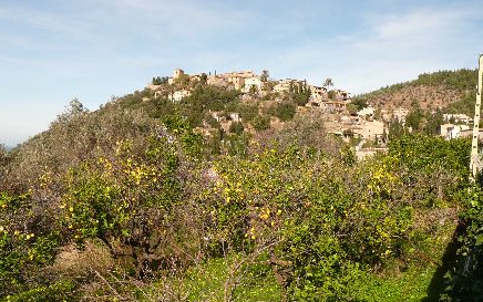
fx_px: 448
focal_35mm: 34
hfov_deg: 56.7
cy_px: 185
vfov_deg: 37.1
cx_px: 235
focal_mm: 4.6
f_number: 3.3
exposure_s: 1/800
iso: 100
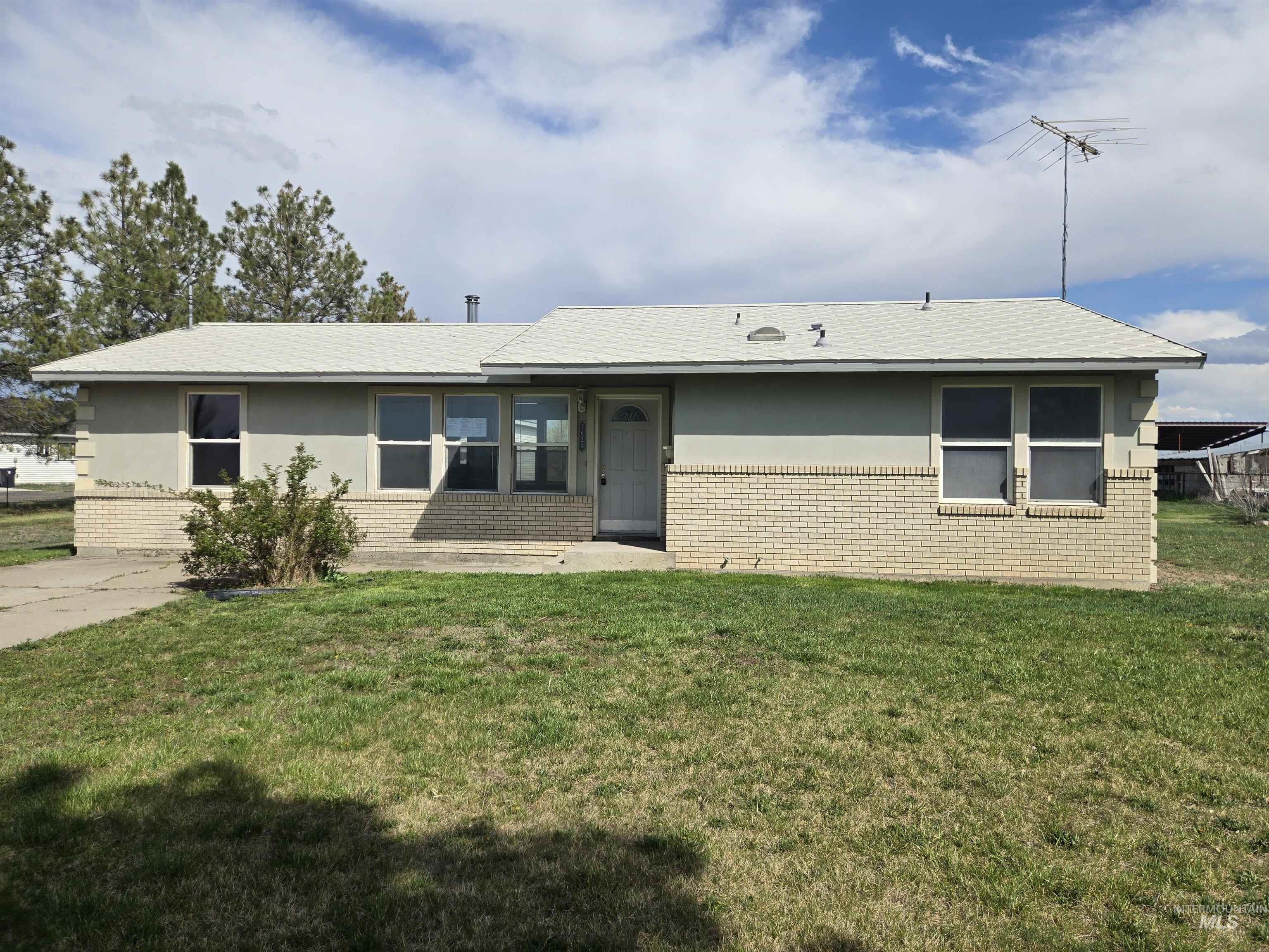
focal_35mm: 23
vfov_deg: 58.9
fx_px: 843
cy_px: 476
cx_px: 634
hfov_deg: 73.9
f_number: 1.8
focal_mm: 5.4
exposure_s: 1/2558
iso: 25
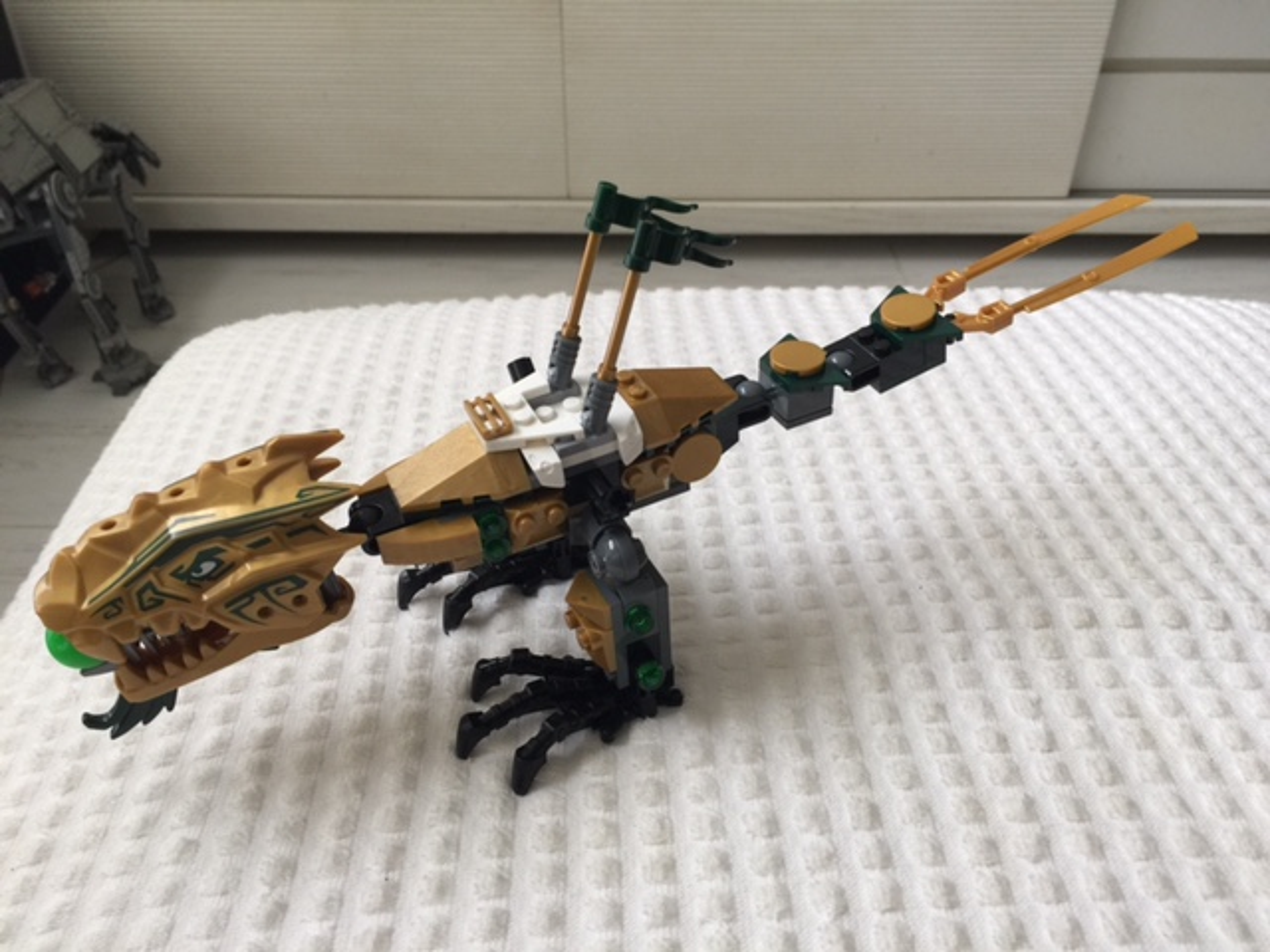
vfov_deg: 48.2
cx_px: 635
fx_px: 1064
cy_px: 476
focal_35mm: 29
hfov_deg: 61.7
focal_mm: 4.15
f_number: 2.2
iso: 32
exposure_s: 1/15
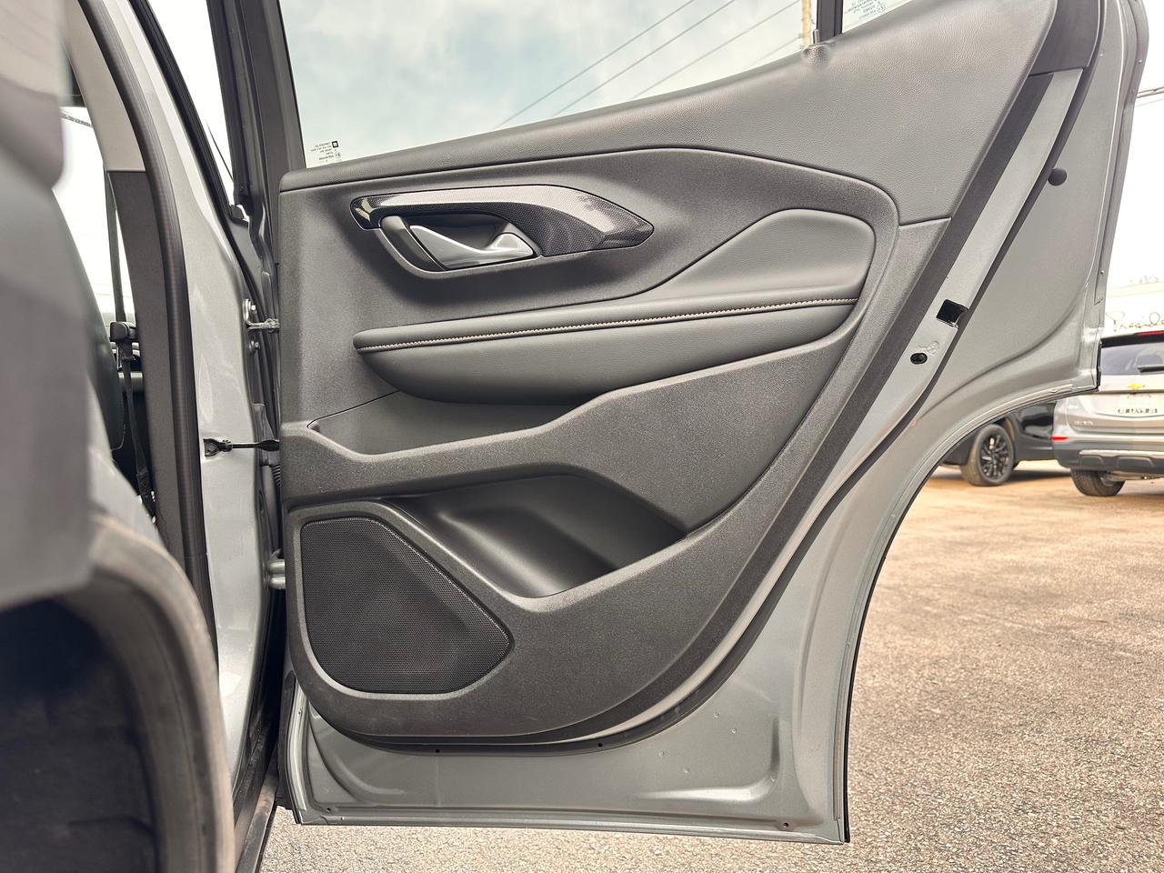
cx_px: 582
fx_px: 807
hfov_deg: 71.6
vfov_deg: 56.8
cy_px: 436
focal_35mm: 24
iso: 80
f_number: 1.78
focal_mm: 6.86
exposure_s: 1/121
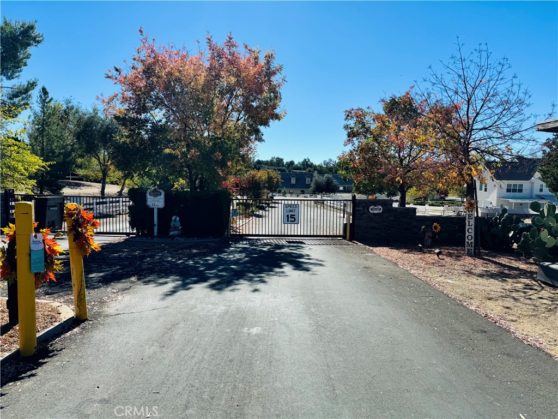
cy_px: 210
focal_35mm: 24
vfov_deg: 56.8
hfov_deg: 71.6
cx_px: 279
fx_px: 387
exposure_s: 1/5814
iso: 80
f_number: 1.78
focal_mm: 6.76
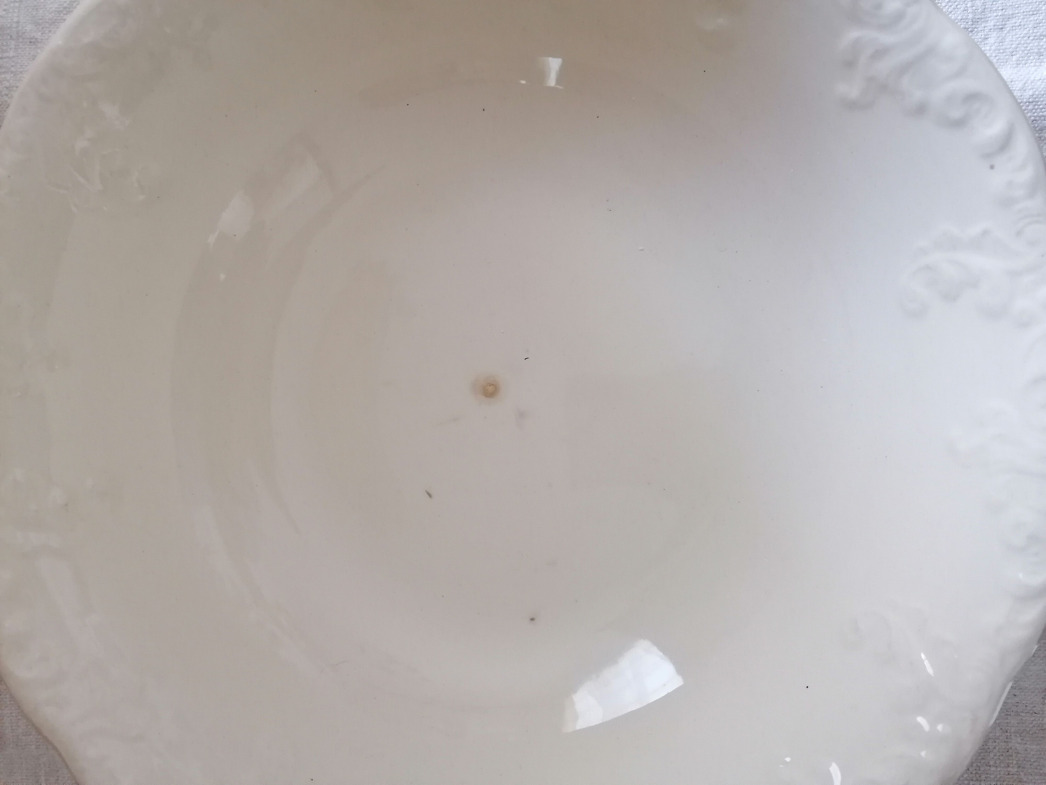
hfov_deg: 65.3
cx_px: 523
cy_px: 392
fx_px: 816
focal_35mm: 27
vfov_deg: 51.4
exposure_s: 1/25
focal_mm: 4.75
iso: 400
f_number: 1.8
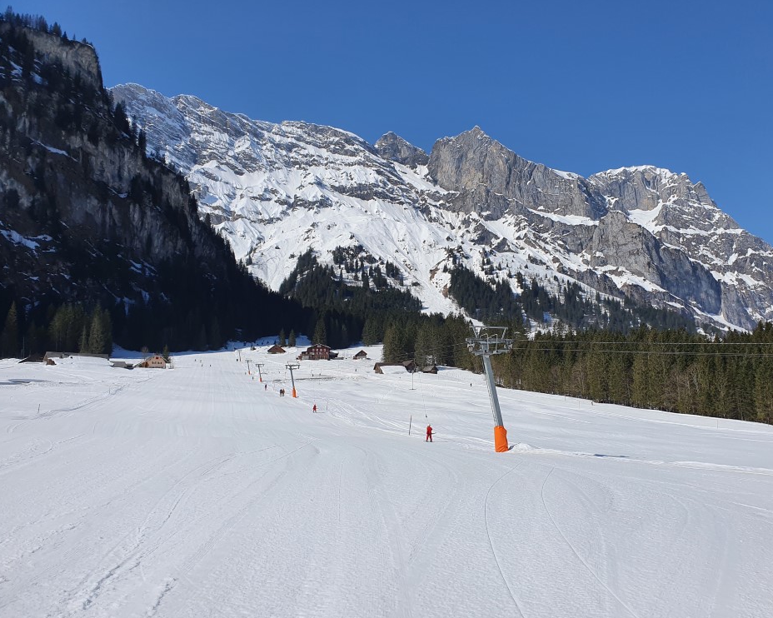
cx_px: 421
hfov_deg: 62.1
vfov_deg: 51.5
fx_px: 640
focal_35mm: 28
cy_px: 304
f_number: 2.4
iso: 50
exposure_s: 1/4896
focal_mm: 4.32
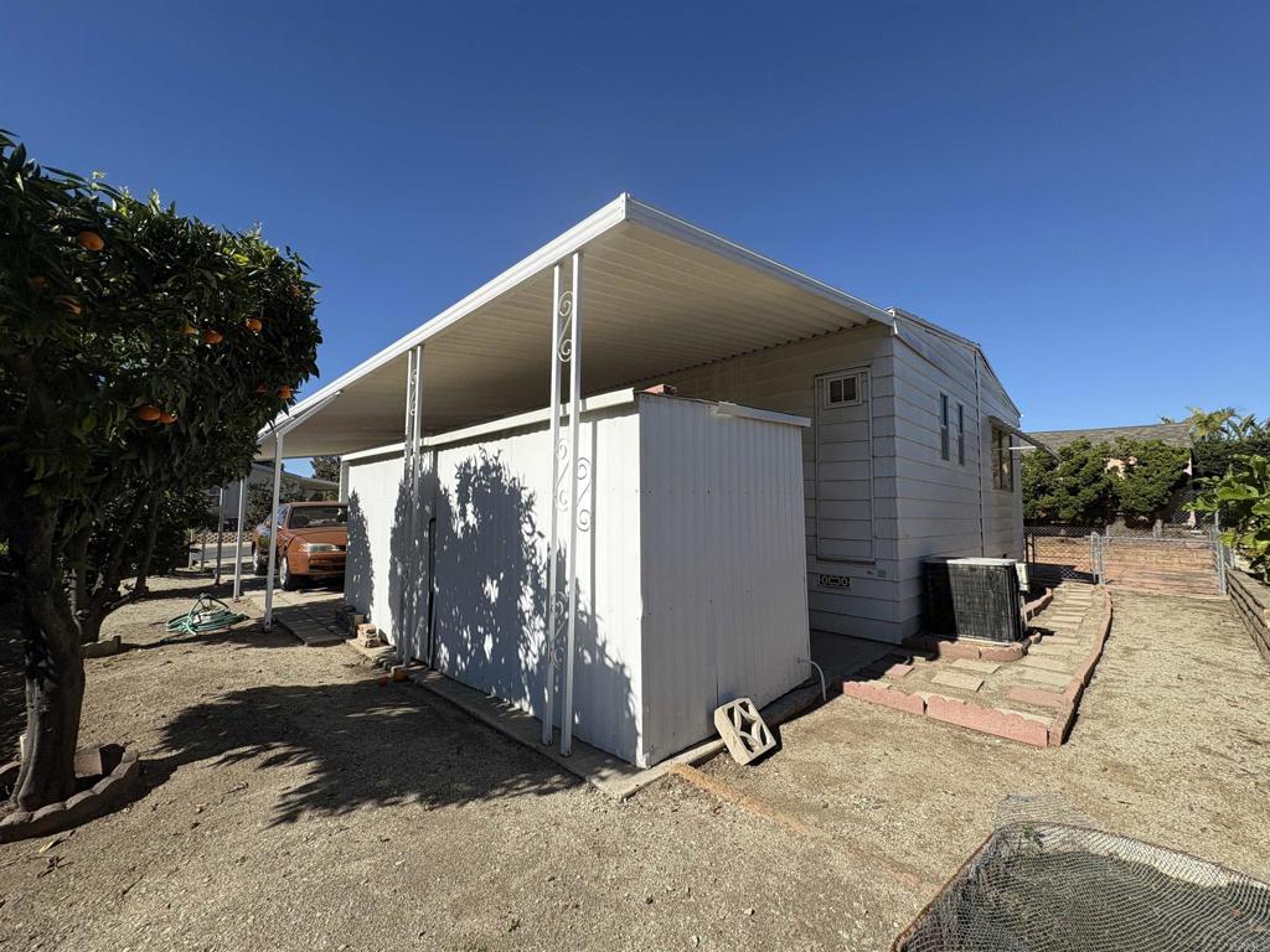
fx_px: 514
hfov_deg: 102.1
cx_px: 635
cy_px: 476
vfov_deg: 85.7
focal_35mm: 14
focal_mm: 2.22
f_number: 2.2
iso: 50
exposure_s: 1/3546
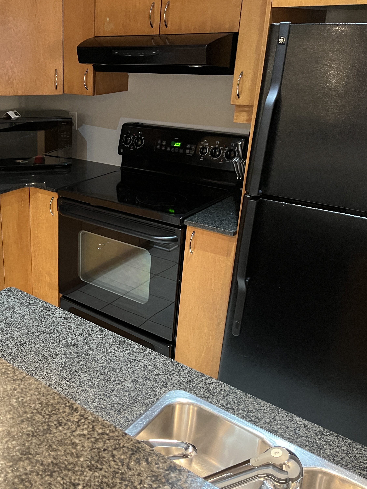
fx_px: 495
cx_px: 41
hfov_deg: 38.1
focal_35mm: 35
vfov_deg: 52.6
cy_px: 243
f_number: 1.6
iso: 500
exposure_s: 1/40
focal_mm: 5.1
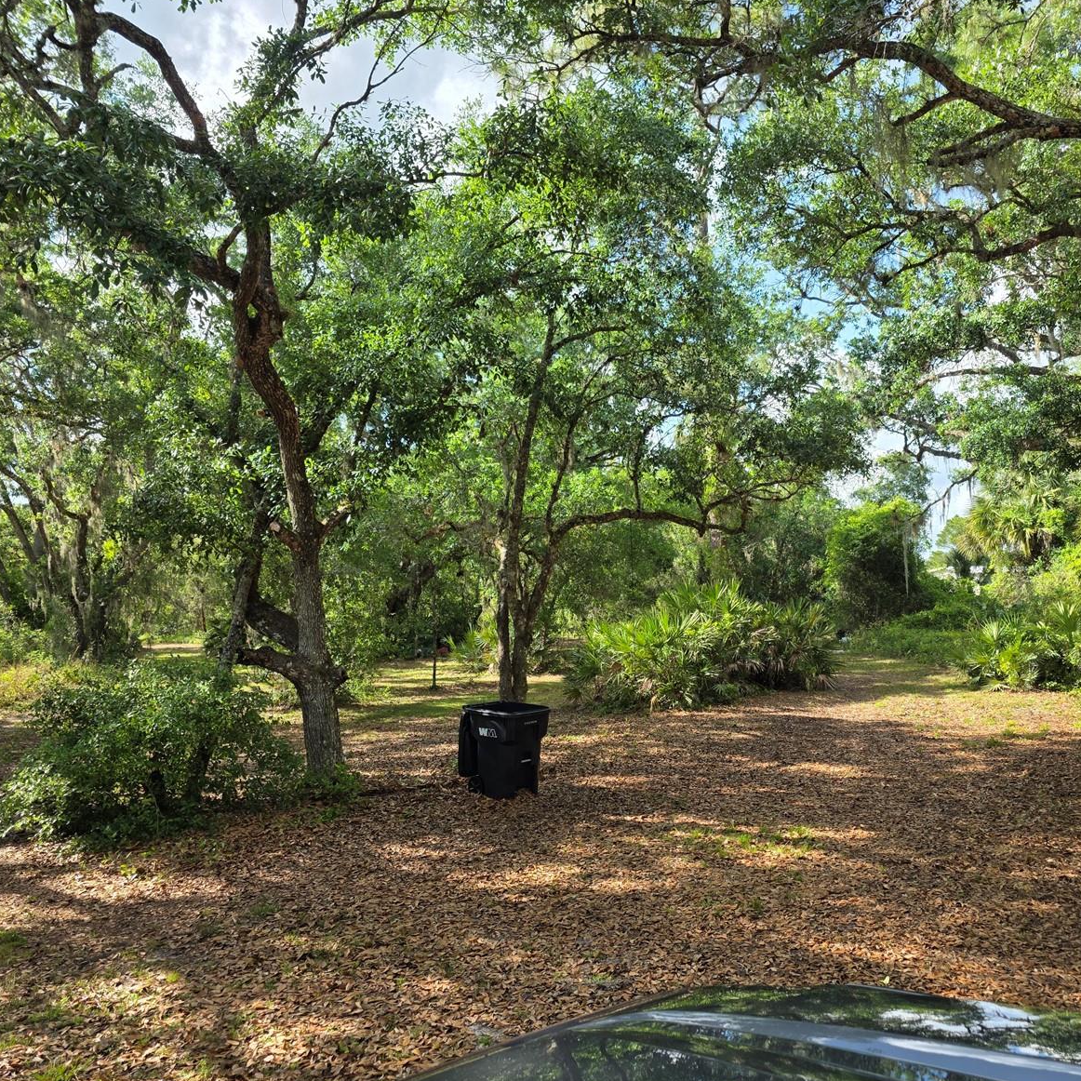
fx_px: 989
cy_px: 547
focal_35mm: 28
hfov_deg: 56.9
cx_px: 637
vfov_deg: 57.3
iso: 80
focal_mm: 6.3
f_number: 1.7
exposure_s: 1/1632
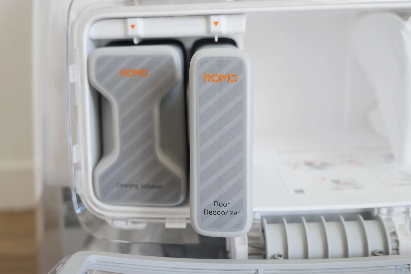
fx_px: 468
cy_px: 137
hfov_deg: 47.4
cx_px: 206
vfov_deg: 32.6
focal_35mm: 41
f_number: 2.8
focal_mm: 20
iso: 640
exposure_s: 1/125
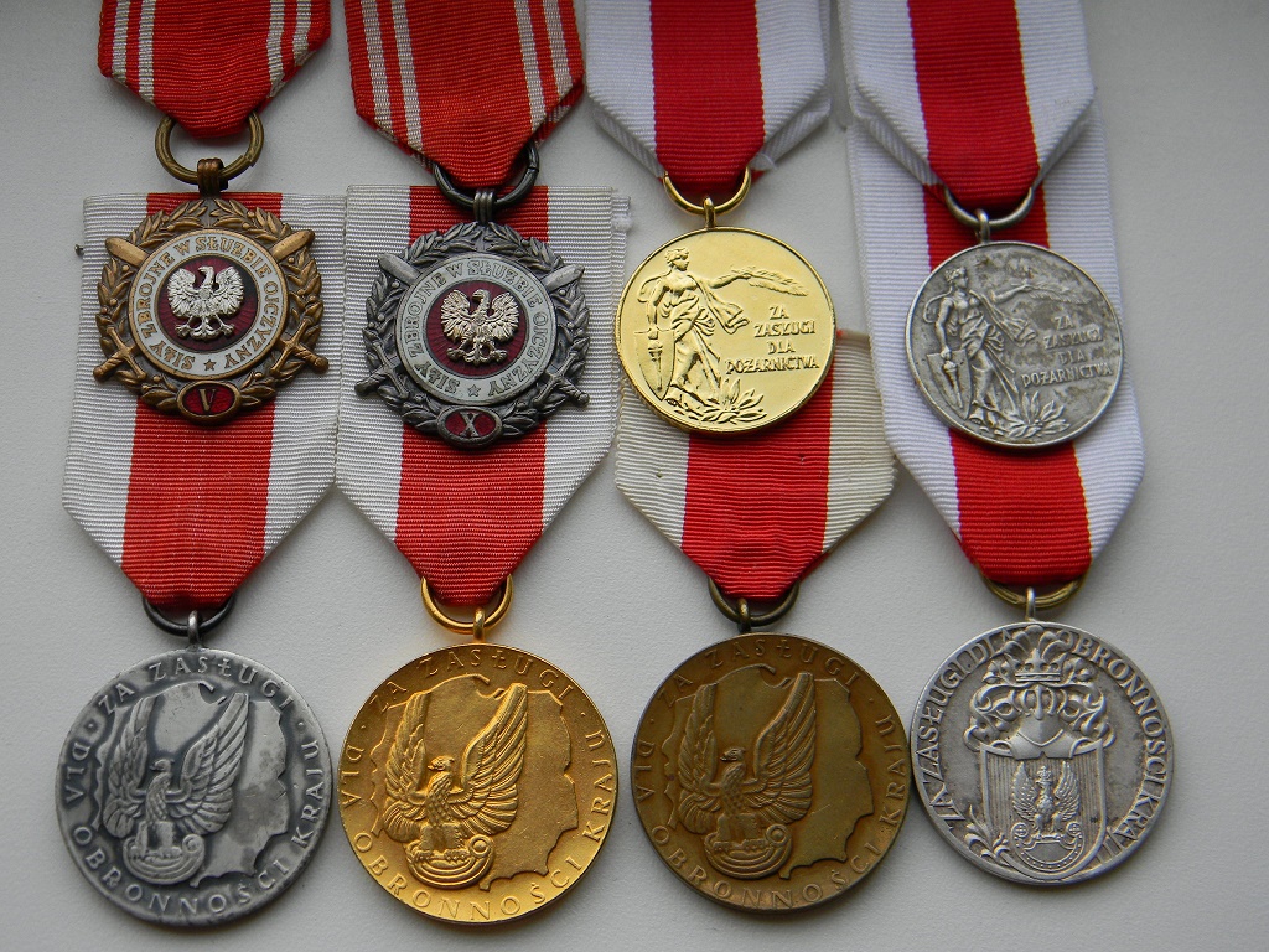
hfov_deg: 34.3
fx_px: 2053
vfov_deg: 26.1
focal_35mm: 56
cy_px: 476
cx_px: 634
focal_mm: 10.1
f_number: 4.1
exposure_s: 1/132
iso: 80
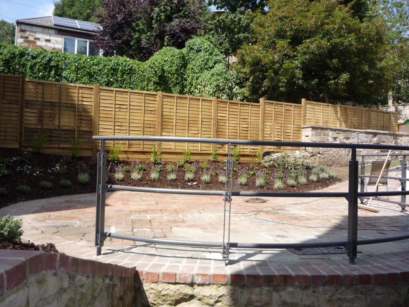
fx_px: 354
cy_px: 154
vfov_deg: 46.8
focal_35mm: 30
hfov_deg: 60.0
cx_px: 204
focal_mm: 5.2
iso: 100
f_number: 4
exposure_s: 1/400
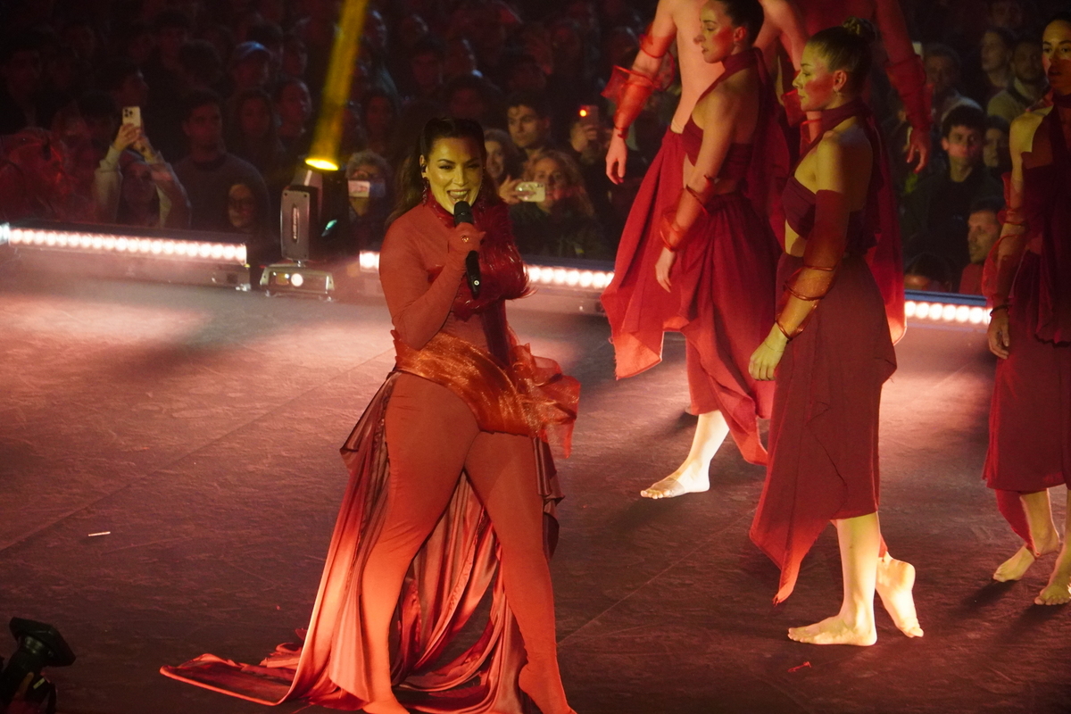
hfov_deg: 13.0
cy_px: 357
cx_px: 536
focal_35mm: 158
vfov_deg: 8.7
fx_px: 4685
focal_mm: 105
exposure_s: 1/200
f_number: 4
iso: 5000
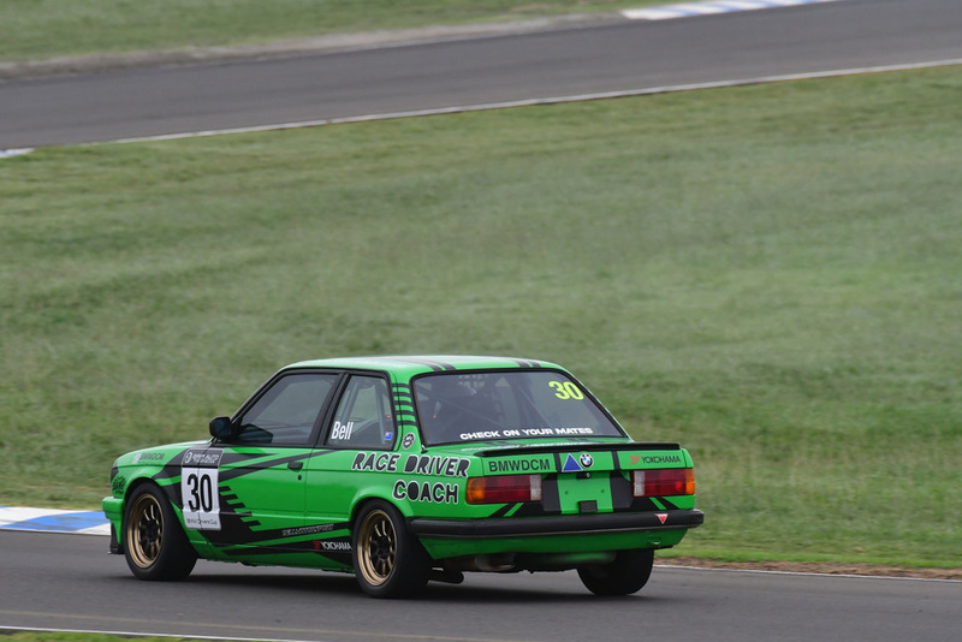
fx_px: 18043
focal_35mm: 675
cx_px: 481
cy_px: 321
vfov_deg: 2.0
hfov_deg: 3.1
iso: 1250
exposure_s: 1/640
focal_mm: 450
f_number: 9
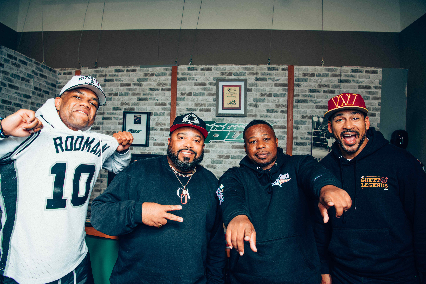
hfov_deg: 73.7
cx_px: 213
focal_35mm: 24
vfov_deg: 53.1
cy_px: 142
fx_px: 284
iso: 100
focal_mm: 24
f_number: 5
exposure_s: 1/160
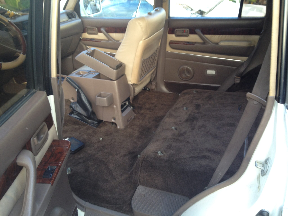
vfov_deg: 40.7
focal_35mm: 35
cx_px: 144
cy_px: 108
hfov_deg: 52.6
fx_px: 291
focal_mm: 4.28
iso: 50
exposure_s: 1/24
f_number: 2.4
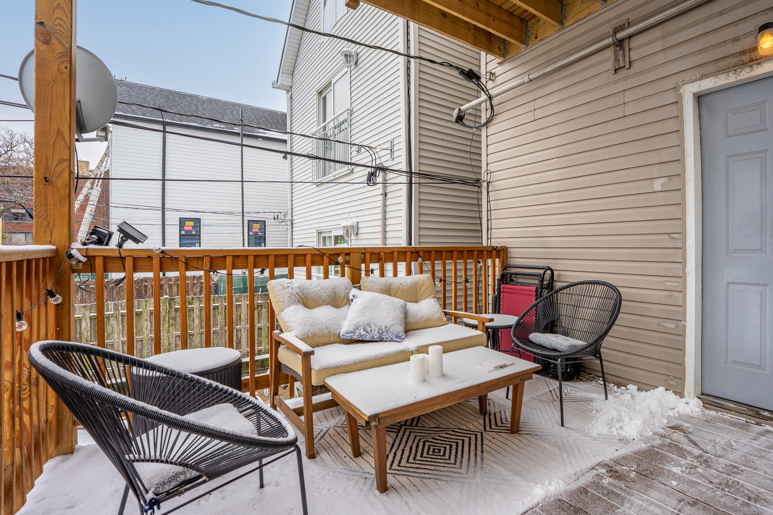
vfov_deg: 70.4
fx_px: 365
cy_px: 246
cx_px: 456
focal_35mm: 17
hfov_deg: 92.3
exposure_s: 1/125
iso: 100
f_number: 8
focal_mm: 14
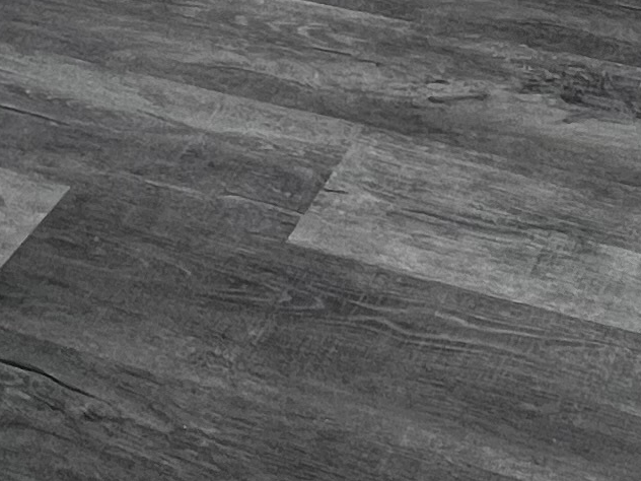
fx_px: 1537
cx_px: 669
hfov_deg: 22.5
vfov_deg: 12.6
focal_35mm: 83
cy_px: -766
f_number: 1.8
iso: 125
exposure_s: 1/120
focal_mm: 1.57
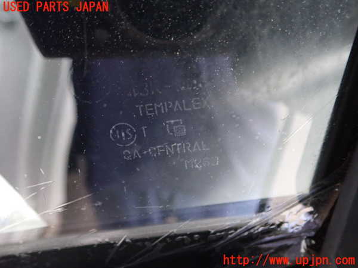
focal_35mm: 30
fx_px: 310
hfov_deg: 60.0
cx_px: 179
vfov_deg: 46.8
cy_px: 134
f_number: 2.3
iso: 800
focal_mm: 5.4
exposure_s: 1/25
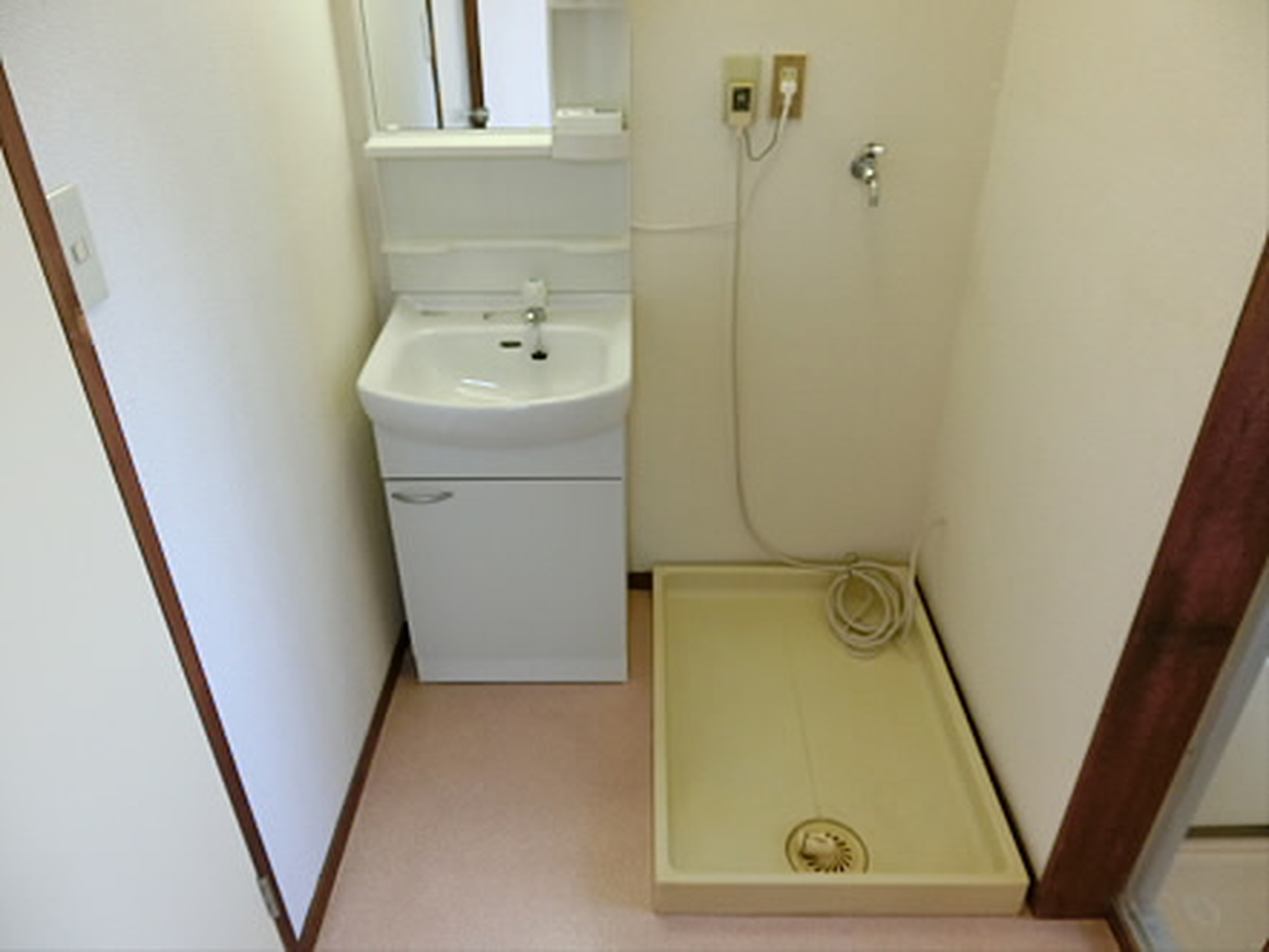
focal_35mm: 25
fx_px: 917
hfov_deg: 69.4
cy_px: 476
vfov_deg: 54.9
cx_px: 634
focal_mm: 5.4
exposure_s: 1/40
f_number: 2.8
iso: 400
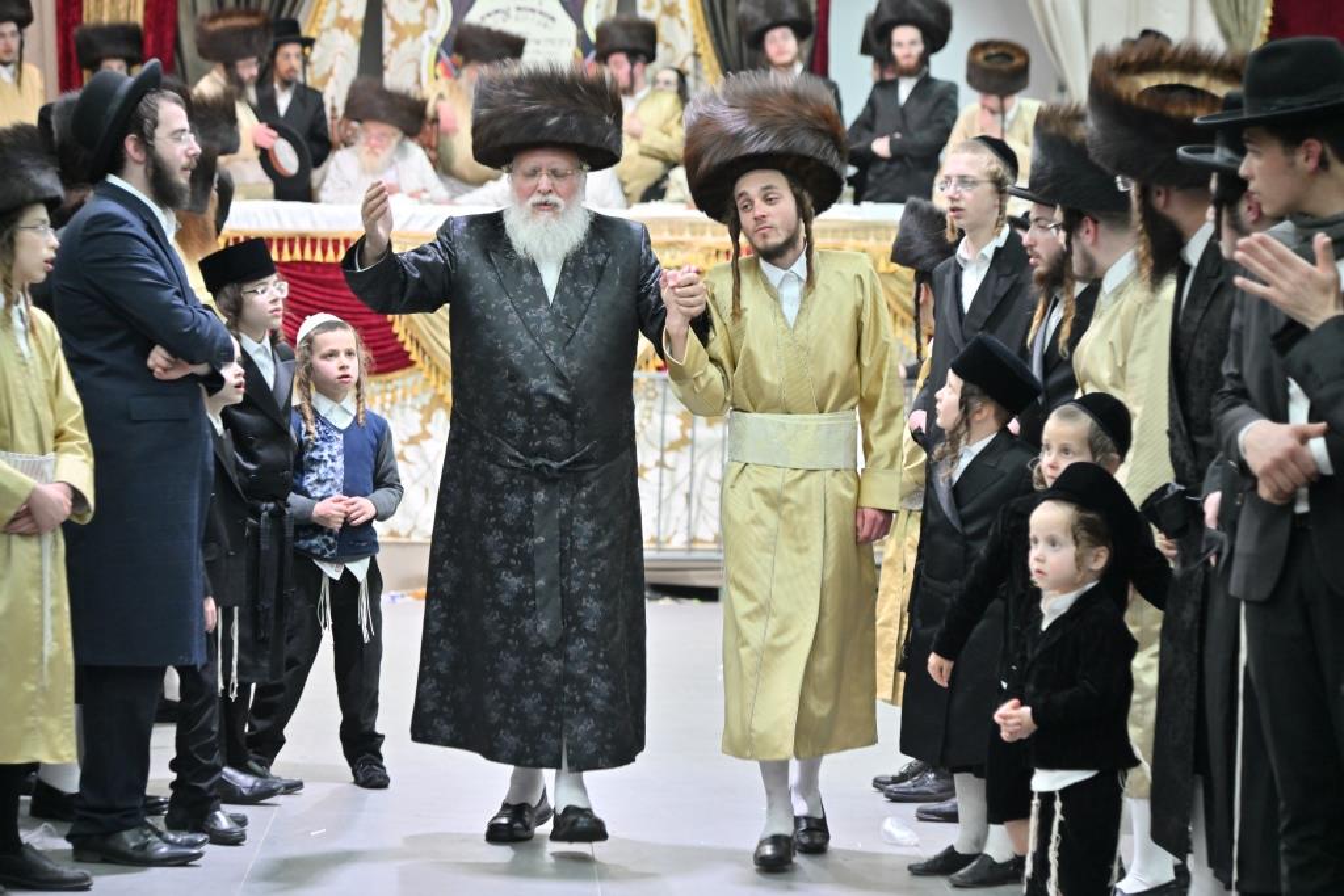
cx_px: 672
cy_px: 448
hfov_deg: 19.5
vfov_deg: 13.0
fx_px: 3920
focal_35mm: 105
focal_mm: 105
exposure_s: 1/160
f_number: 4
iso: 1000
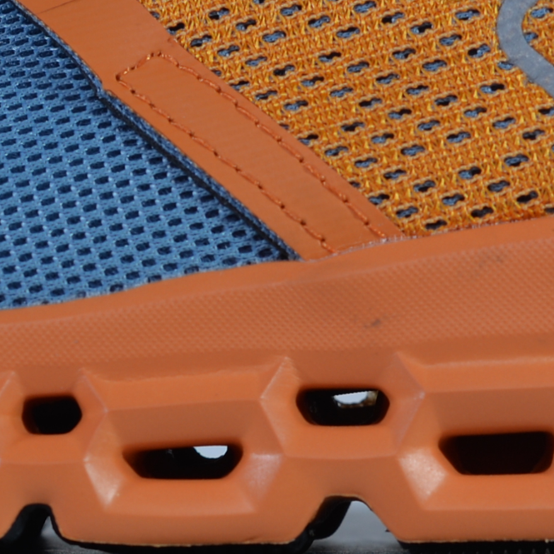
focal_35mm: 291
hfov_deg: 6.0
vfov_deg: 6.0
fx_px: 5269
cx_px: 341
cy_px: 454
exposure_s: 1/320
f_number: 5.6
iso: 100
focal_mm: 50
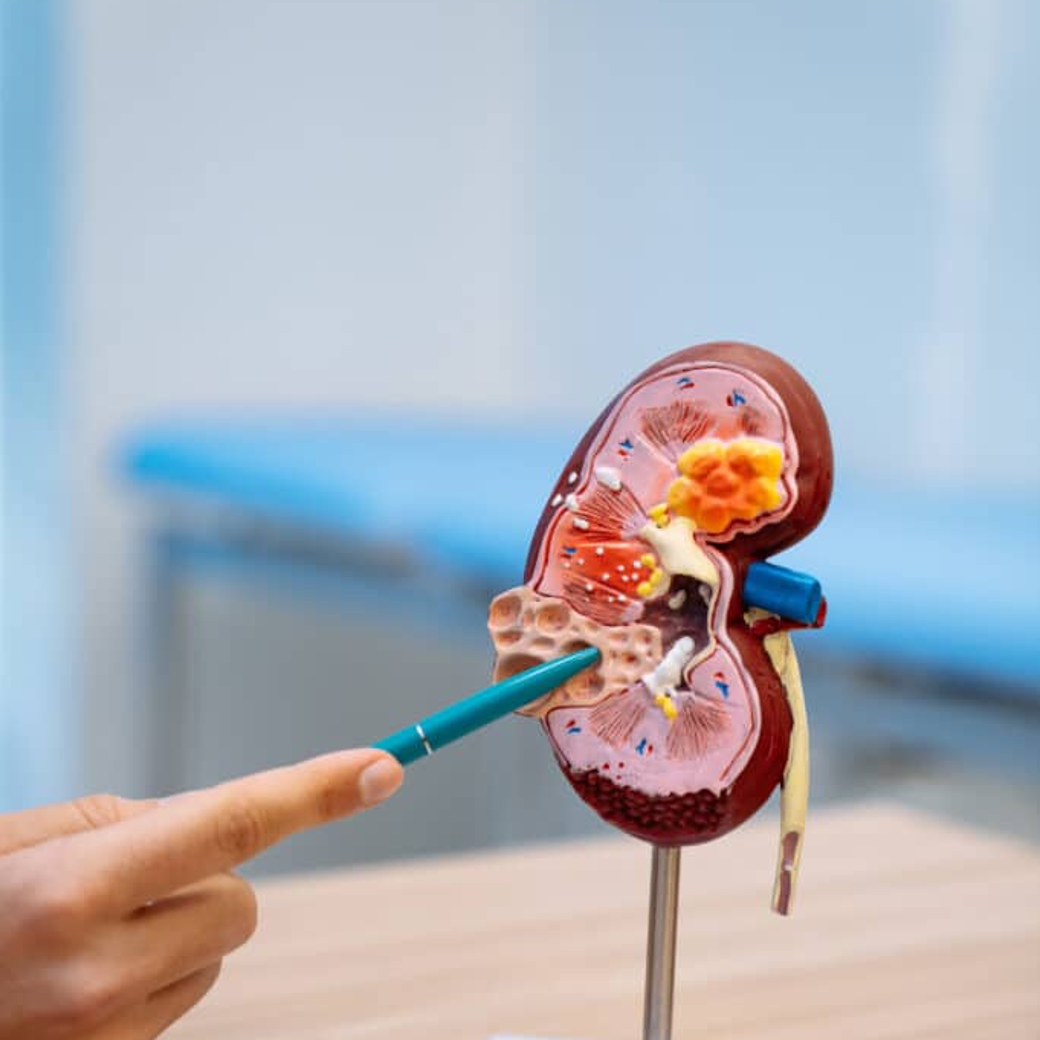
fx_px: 2651
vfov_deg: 22.1
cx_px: 520
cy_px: 712
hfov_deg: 22.2
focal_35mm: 78
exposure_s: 1/160
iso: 500
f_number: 2.8
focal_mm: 61
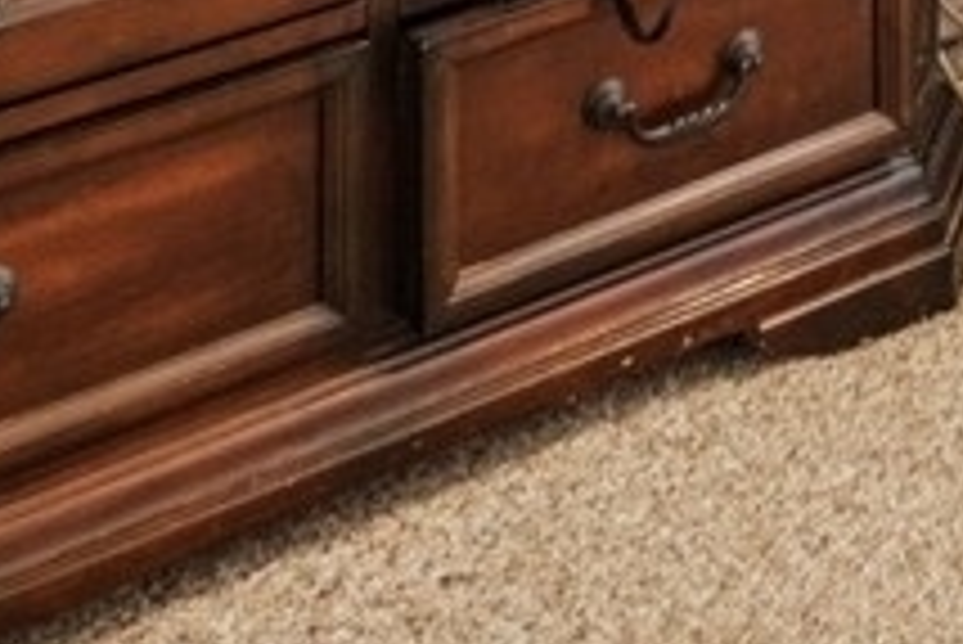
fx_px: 2998
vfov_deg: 9.8
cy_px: -1175
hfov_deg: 16.5
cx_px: 1485
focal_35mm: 112
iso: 250
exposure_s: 1/5
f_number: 8
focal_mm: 15
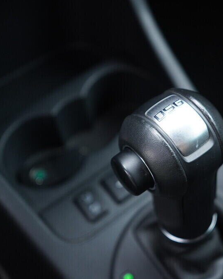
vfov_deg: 36.6
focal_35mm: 51
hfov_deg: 29.4
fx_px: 420
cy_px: 140
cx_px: 156
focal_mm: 24
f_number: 2.8
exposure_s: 1/40
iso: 640
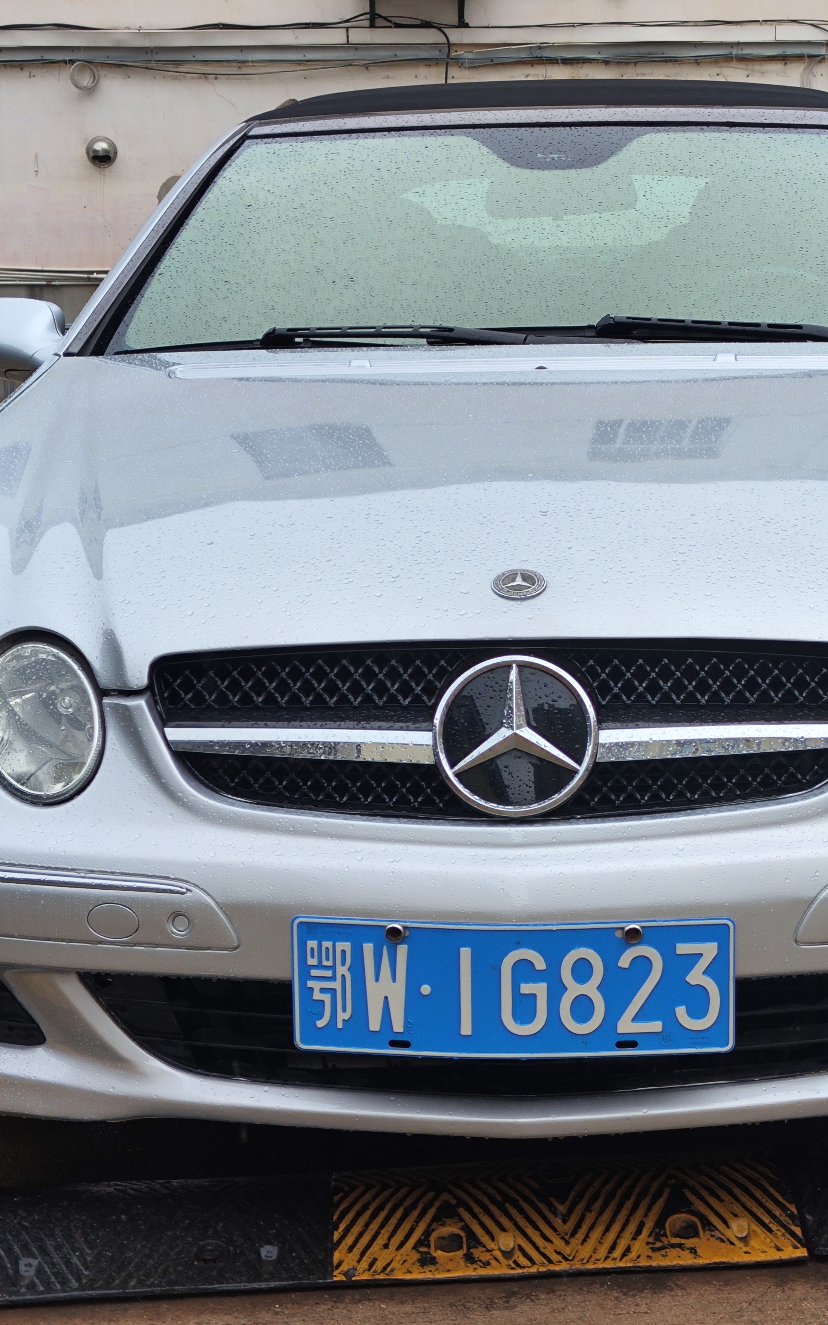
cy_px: 662
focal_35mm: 34
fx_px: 1228
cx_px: 541
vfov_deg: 56.7
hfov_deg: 36.9
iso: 50
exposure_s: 1/284
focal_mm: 4.68
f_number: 1.8
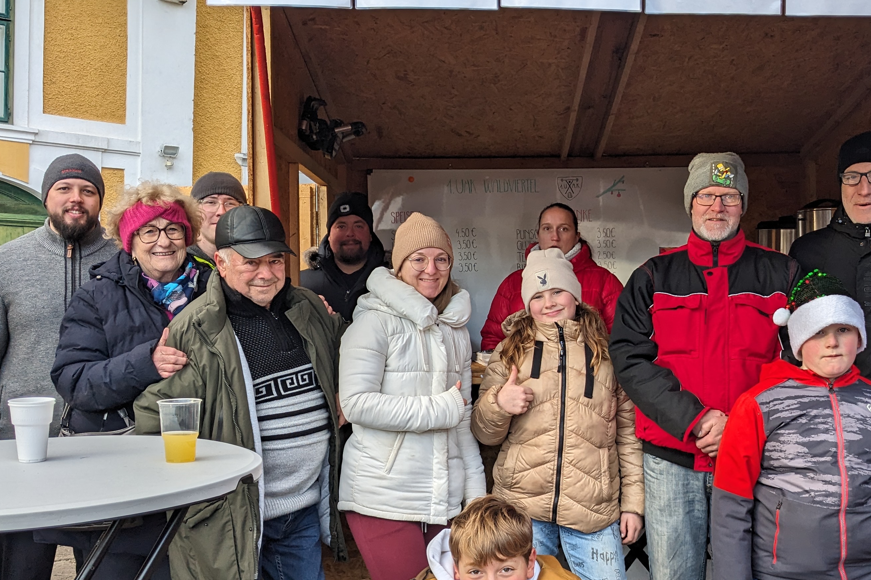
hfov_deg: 45.0
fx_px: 1040
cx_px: 546
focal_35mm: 43
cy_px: 308
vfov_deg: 31.2
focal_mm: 4.38
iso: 43
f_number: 1.73
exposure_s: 1/390
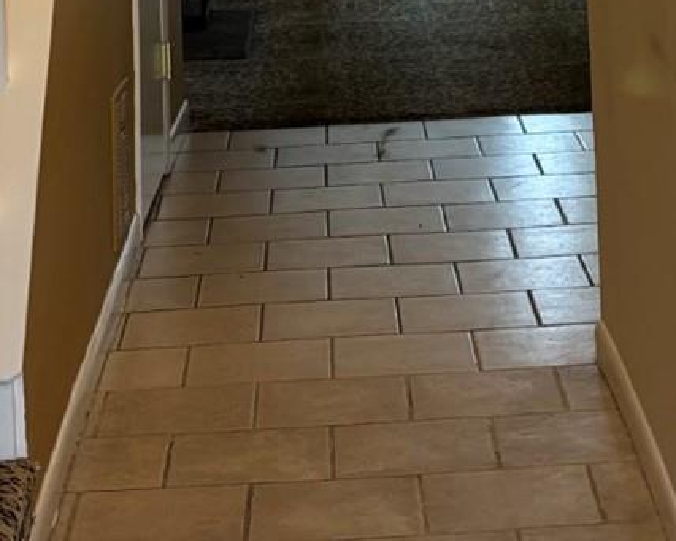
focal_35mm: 122
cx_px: 481
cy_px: -347
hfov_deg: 15.7
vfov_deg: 11.9
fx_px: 2441
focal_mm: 5.96
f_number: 1.6
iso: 100
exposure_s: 1/60
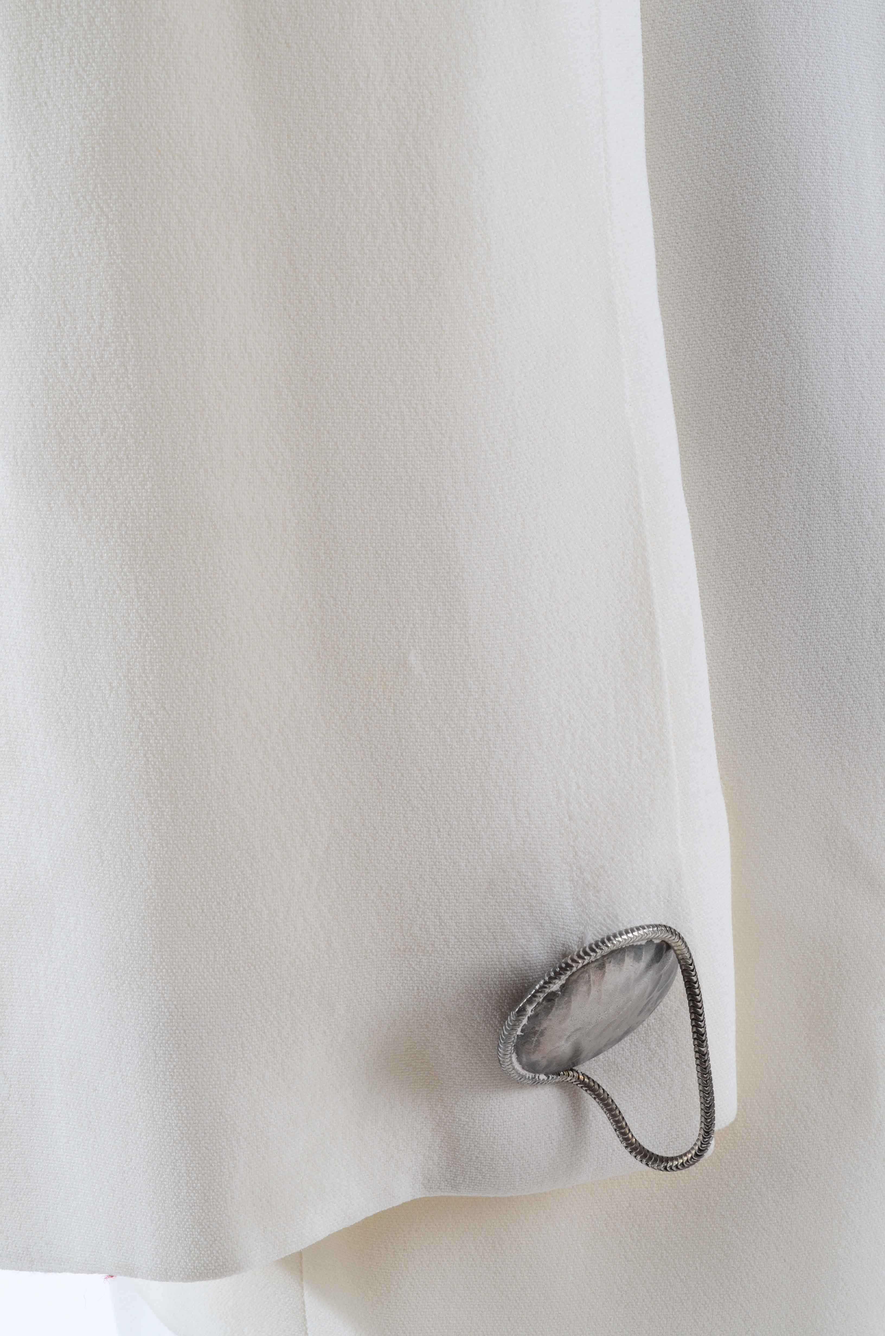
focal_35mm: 72
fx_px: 2667
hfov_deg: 18.8
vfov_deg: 28.1
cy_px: 668
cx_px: 442
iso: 400
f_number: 25
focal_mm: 48
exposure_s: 1/80
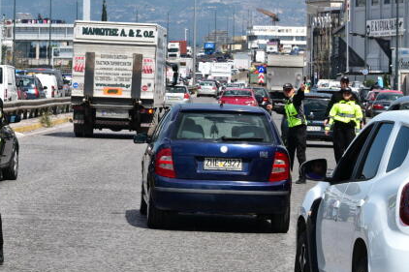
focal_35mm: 208
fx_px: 2362
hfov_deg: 9.9
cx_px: 196
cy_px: 79
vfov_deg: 6.6
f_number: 13
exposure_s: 1/400
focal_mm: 89
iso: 320
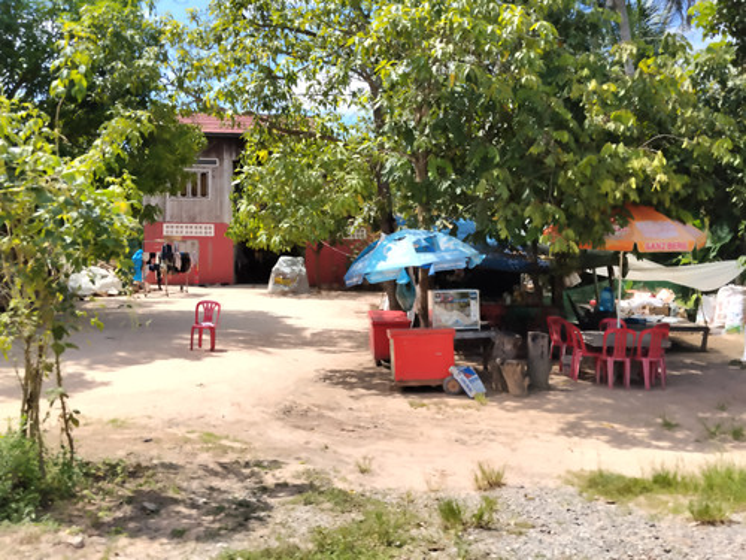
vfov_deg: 48.2
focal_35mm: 29
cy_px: 280
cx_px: 373
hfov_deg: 61.7
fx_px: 625
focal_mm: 4.22
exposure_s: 1/926
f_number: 1.8
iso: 50
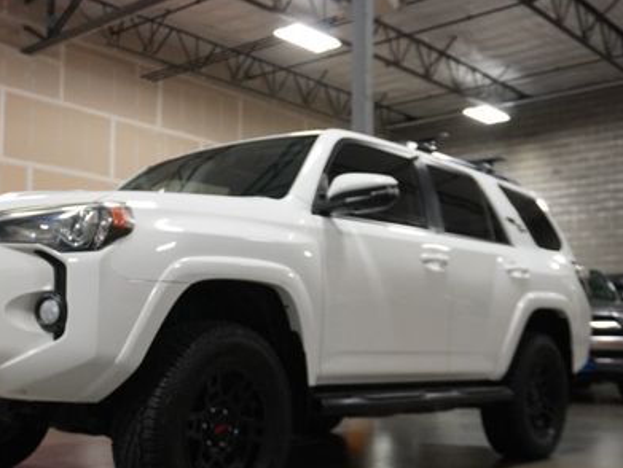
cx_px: 190
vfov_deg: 32.2
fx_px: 807
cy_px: 301
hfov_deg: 41.5
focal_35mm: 45
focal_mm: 19
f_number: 4
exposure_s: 1/160
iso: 2000
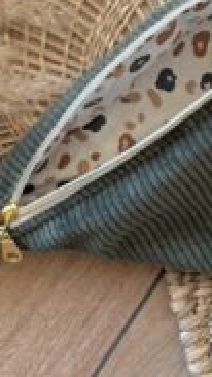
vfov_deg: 28.1
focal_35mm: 72
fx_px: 719
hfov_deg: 16.5
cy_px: 31
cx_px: 196
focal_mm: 5.96
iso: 50
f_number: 1.6
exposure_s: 1/122
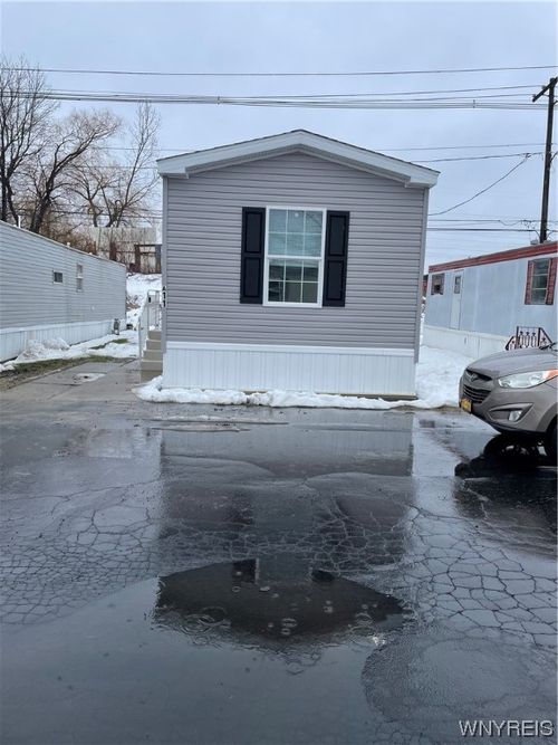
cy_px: 372
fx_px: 559
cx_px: 279
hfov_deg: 53.0
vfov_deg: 67.3
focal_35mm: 26
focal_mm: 4.2
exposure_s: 1/602
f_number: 1.6
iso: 32
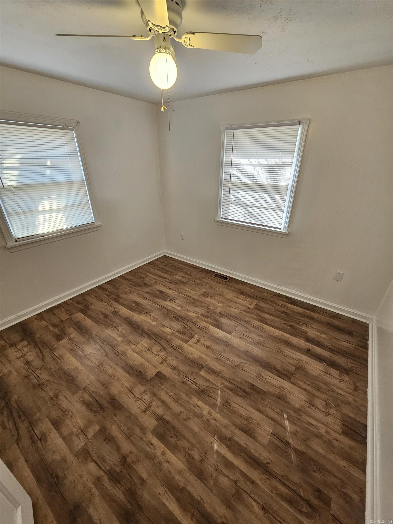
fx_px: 197
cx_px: 196
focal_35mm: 13
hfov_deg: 89.9
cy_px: 262
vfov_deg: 106.2
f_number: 2.2
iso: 200
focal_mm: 2.2
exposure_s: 1/60
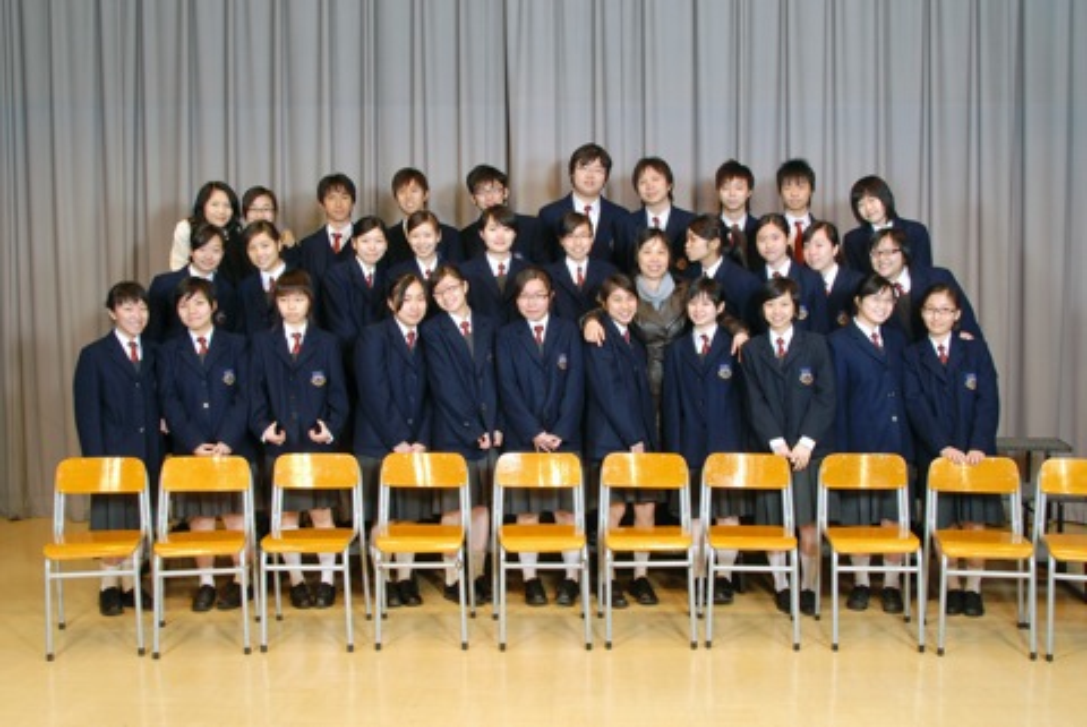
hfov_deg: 61.9
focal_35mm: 30
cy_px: 364
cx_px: 544
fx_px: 907
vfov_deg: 43.7
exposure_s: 1/4
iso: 100
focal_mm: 20
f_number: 10
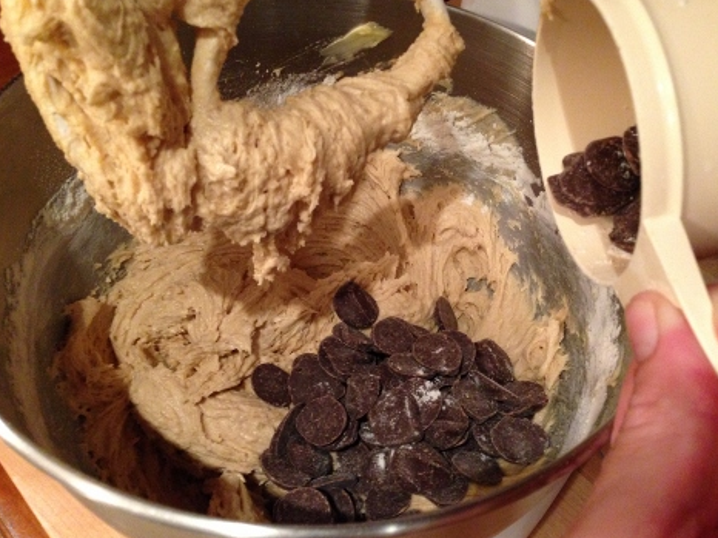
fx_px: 705
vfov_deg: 41.8
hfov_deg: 54.0
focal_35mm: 34
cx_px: 367
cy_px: 271
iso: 400
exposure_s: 1/17
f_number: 2.4
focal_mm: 4.12
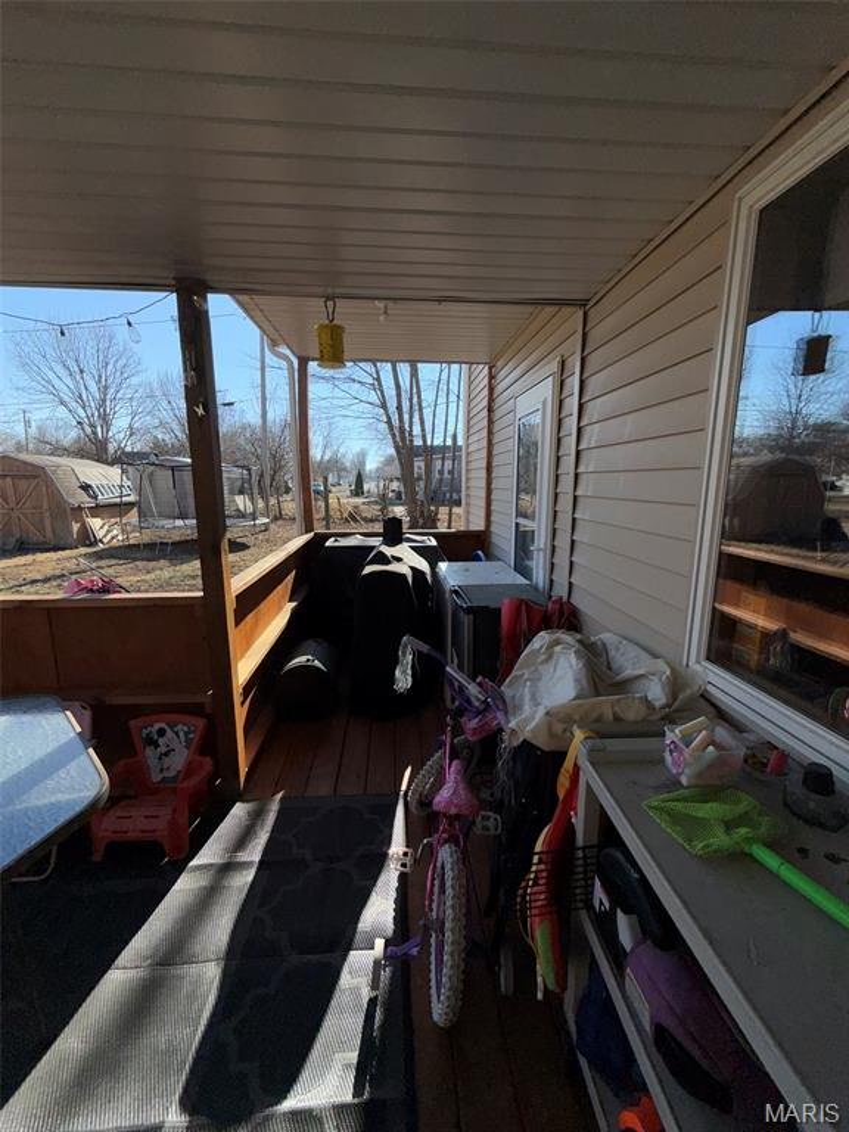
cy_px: 566
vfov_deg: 102.1
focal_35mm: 14
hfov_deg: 85.7
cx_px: 424
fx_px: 458
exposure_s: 1/853
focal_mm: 2.22
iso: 16
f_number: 2.2
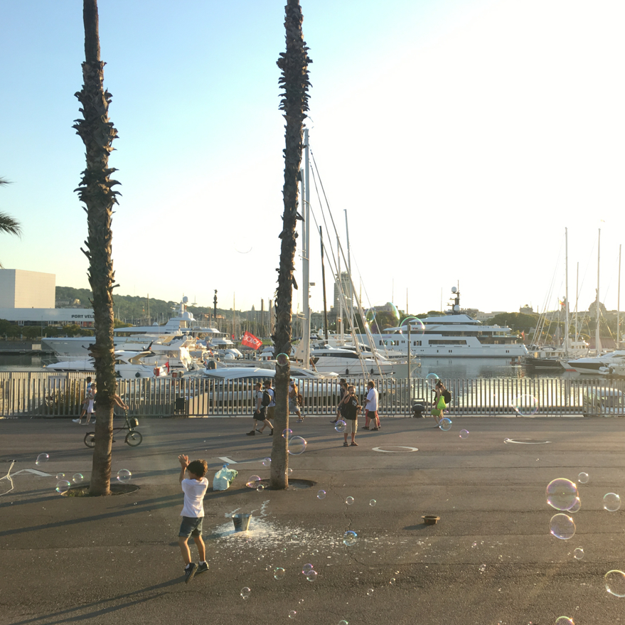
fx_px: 715
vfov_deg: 47.2
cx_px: 424
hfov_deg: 46.4
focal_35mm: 35
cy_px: 312
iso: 25
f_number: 2.2
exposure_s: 1/339
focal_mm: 4.15
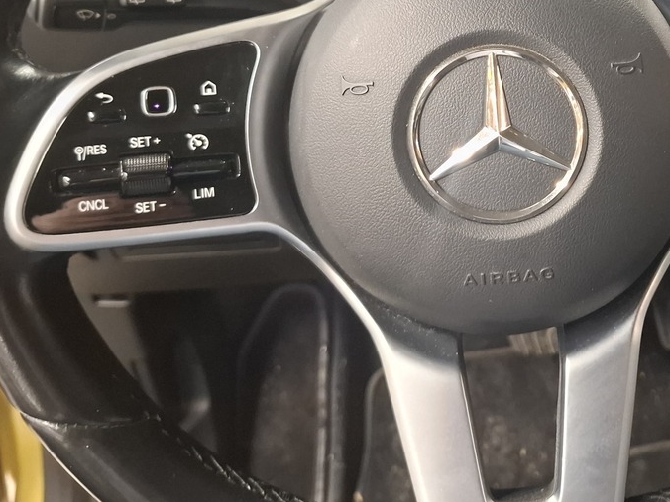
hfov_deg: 37.7
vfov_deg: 29.0
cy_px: 99
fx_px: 948
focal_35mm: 49
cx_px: 521
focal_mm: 5.54
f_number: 1.8
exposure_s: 1/25
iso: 500
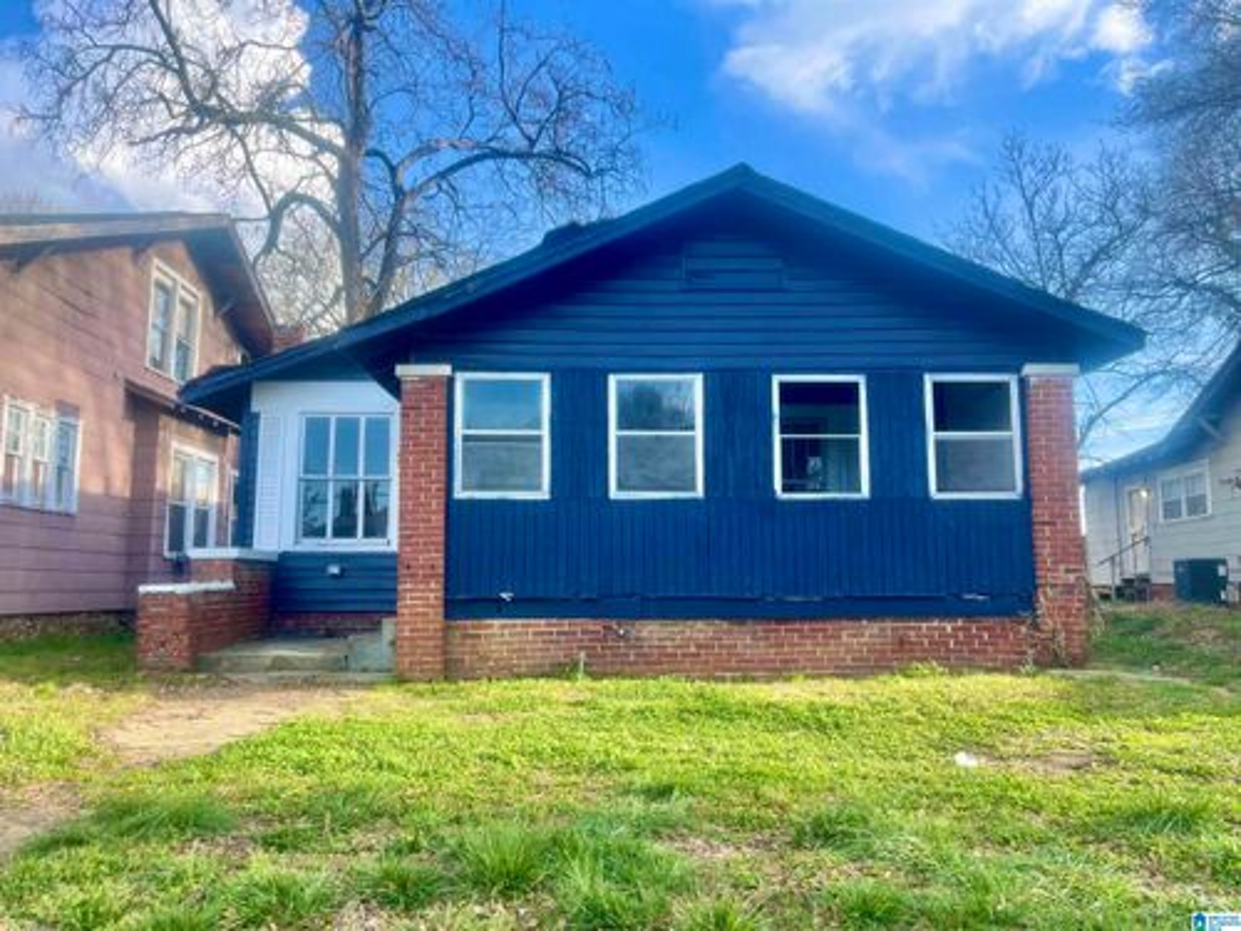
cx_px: 620
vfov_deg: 54.9
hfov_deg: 69.4
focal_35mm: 25
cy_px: 466
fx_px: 896
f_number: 1.6
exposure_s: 1/740
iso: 32
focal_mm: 5.1
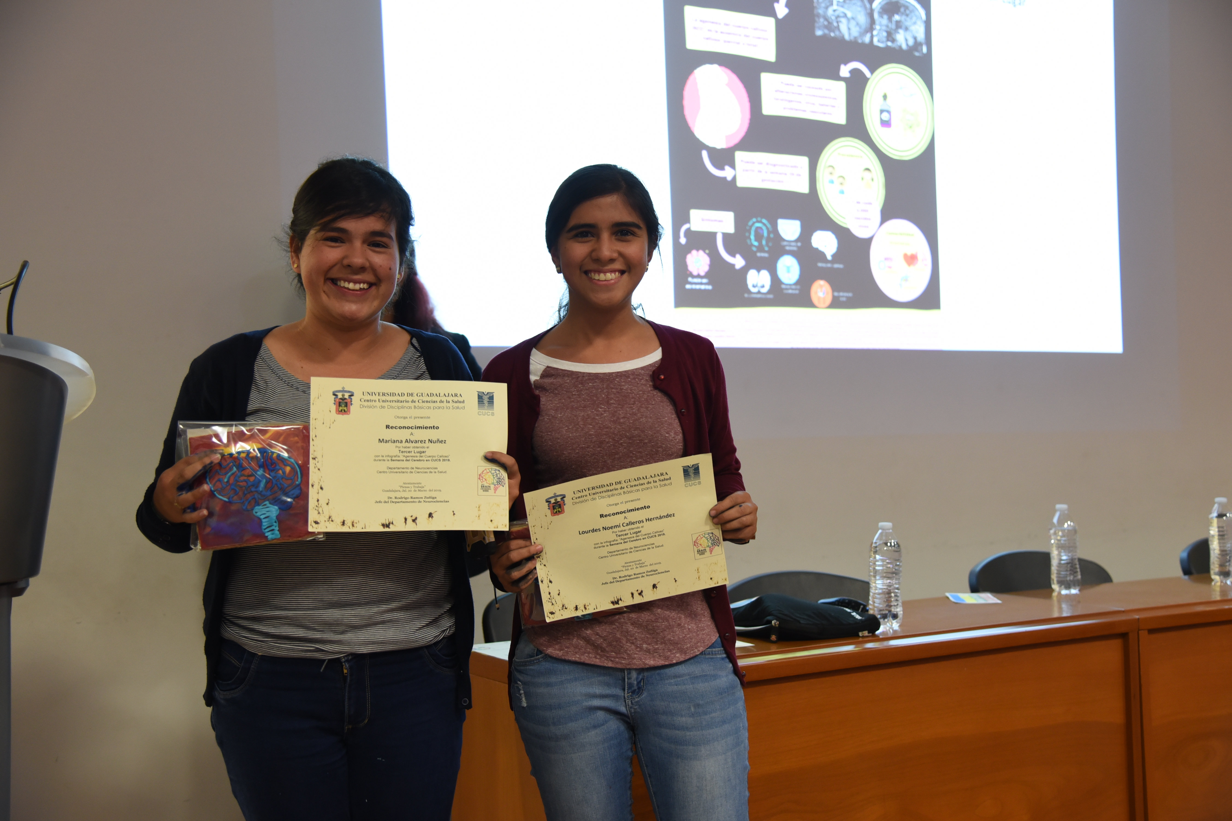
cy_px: 410
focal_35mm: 44
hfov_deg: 44.5
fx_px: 1506
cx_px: 616
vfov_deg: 30.5
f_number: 4
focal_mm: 44
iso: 1600
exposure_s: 1/25
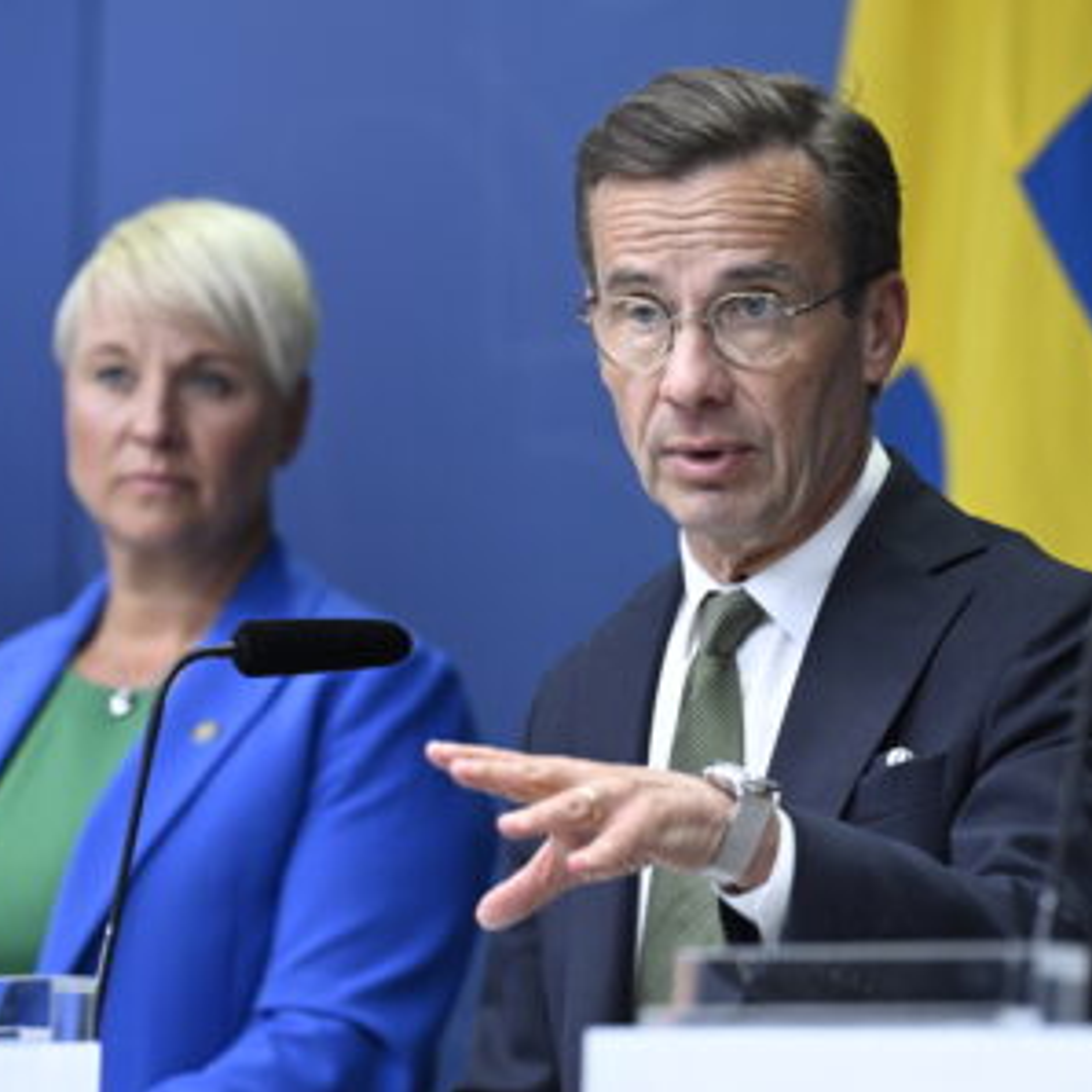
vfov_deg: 6.8
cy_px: 546
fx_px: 9172
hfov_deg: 6.8
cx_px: 594
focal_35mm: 257
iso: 2000
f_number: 4
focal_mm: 200
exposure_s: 1/250
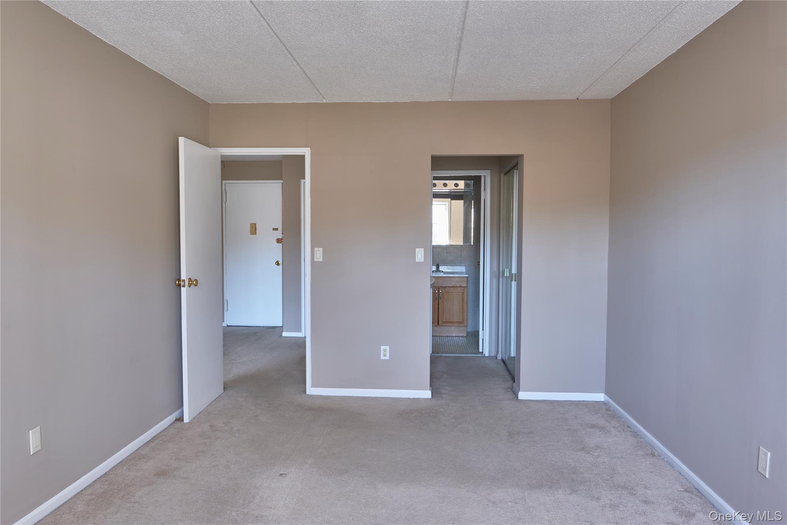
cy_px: 262
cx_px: 394
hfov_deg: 73.7
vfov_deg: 53.1
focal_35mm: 24
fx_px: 525
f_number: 8
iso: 160
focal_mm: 16
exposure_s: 1/1.59
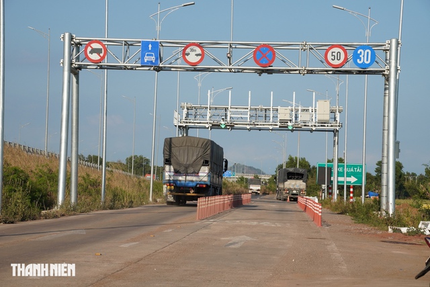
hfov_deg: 20.6
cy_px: 144
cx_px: 215
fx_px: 1183
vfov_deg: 13.8
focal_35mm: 99
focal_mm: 66
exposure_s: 1/1250
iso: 400
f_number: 8
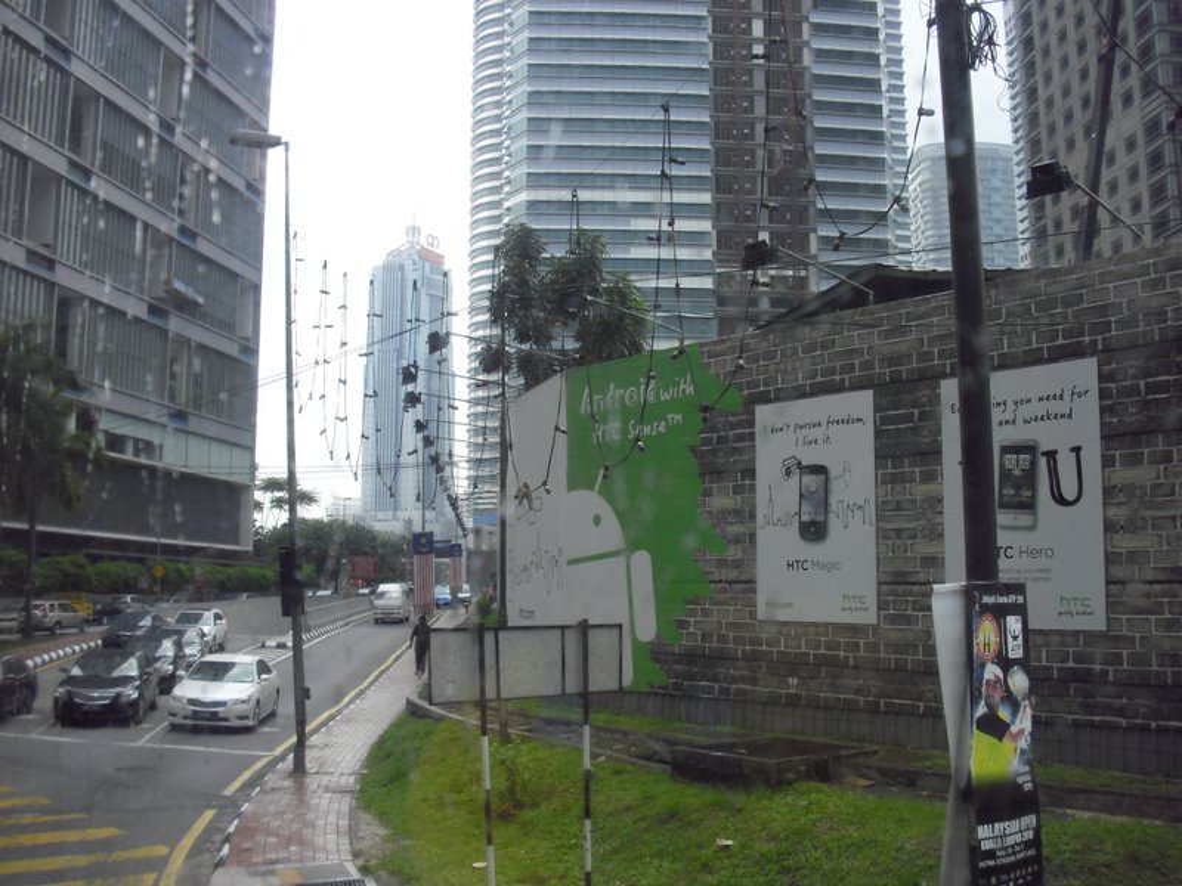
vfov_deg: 37.7
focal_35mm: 38
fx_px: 1298
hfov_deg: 49.0
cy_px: 443
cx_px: 591
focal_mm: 6.2
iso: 100
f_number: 2.8
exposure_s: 1/400
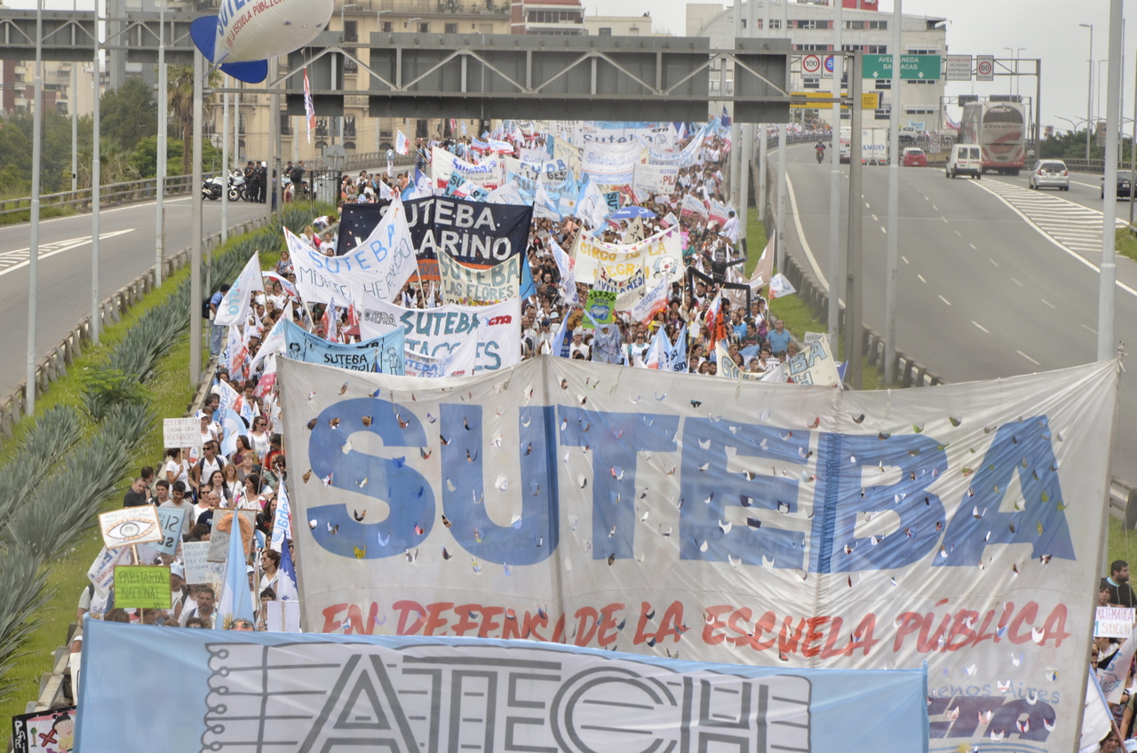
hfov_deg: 13.1
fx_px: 4964
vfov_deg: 8.7
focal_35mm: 158
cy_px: 376
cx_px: 568
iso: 250
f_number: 13
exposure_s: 1/160
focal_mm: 105
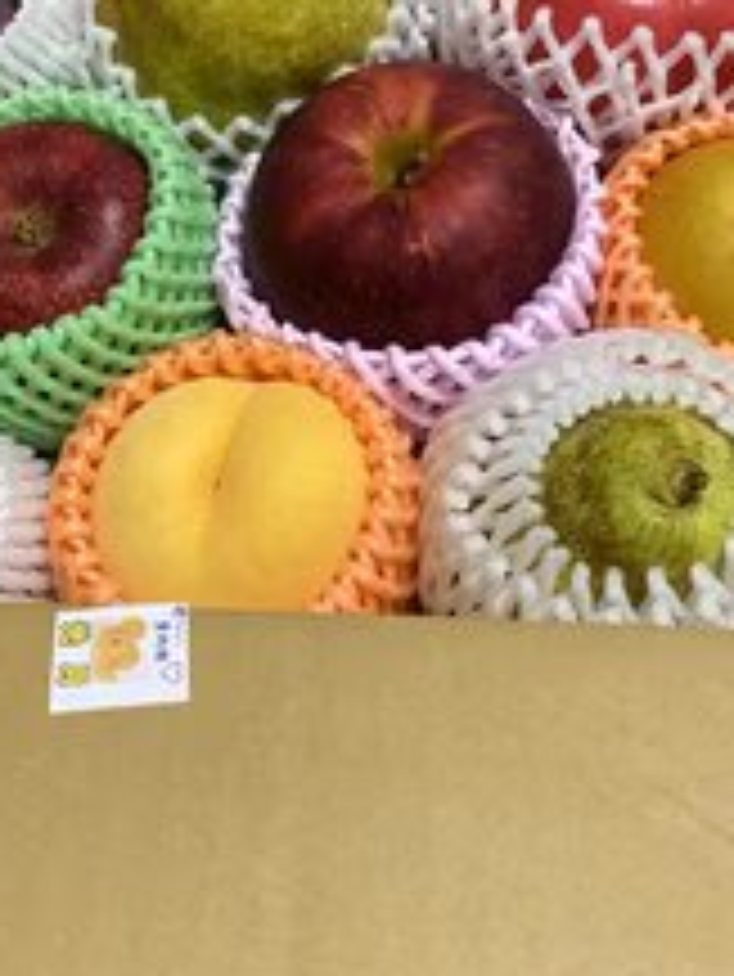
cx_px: 329
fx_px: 1356
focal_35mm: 48
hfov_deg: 30.3
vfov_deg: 38.3
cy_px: 207
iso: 400
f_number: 1.8
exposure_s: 1/59
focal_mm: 4.25
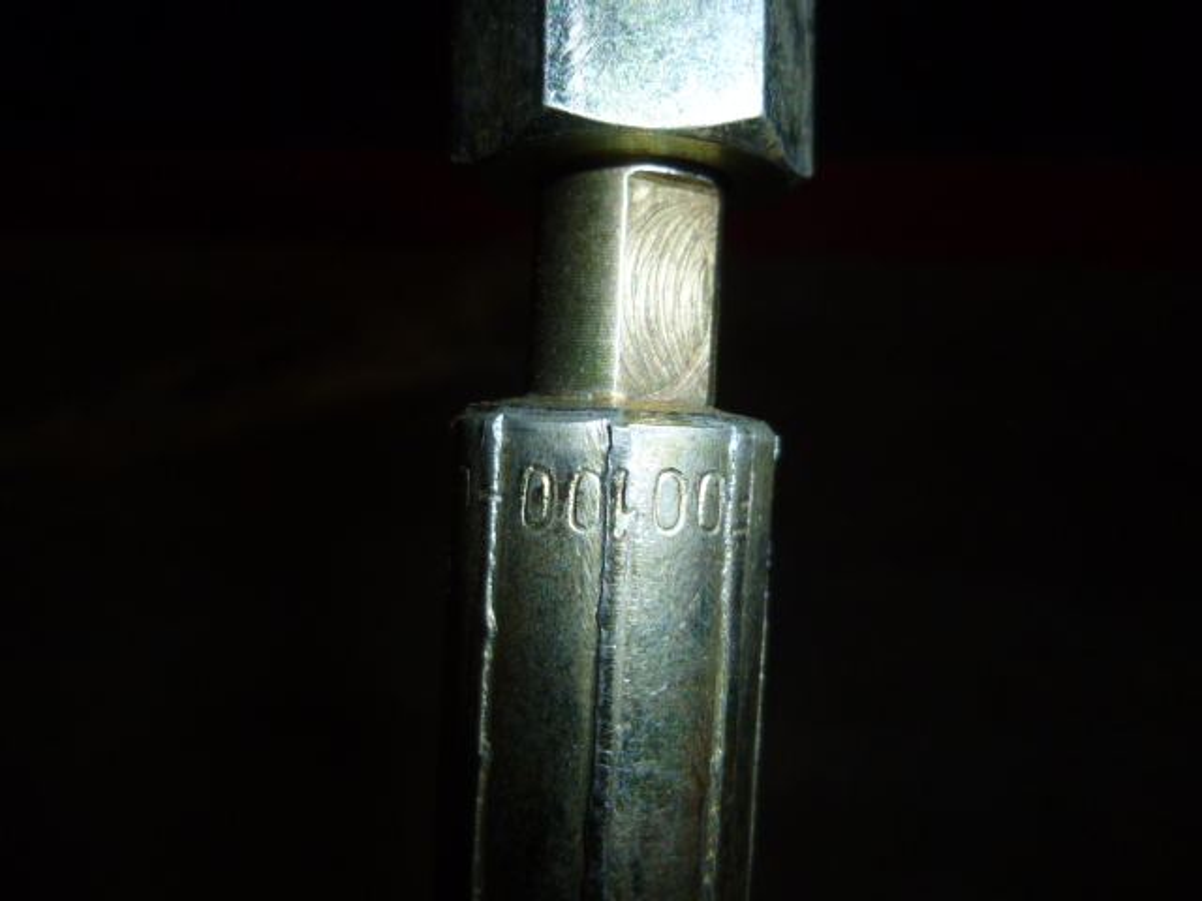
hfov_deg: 69.4
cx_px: 601
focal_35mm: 25
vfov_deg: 54.9
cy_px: 450
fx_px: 868
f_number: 3.1
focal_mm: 4.5
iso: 160
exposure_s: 1/60
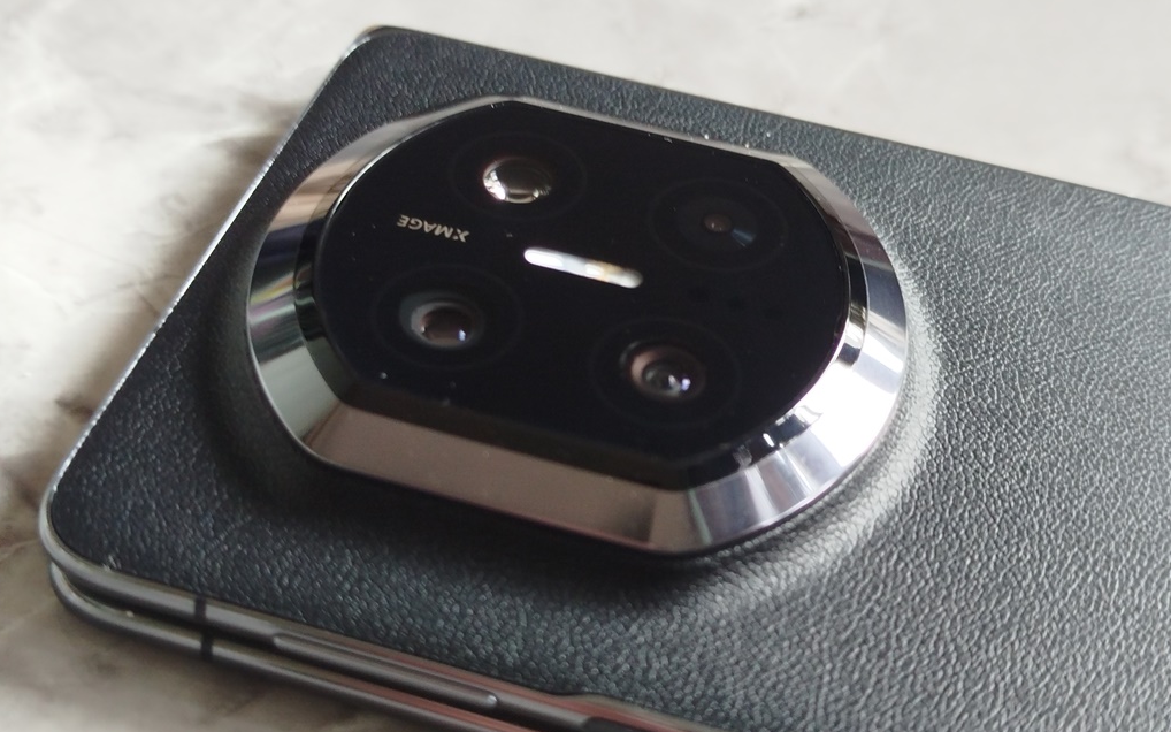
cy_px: 361
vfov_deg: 26.9
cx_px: 586
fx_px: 1532
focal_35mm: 48
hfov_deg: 41.8
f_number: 1.7
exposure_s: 1/33
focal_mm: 5.31
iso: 250
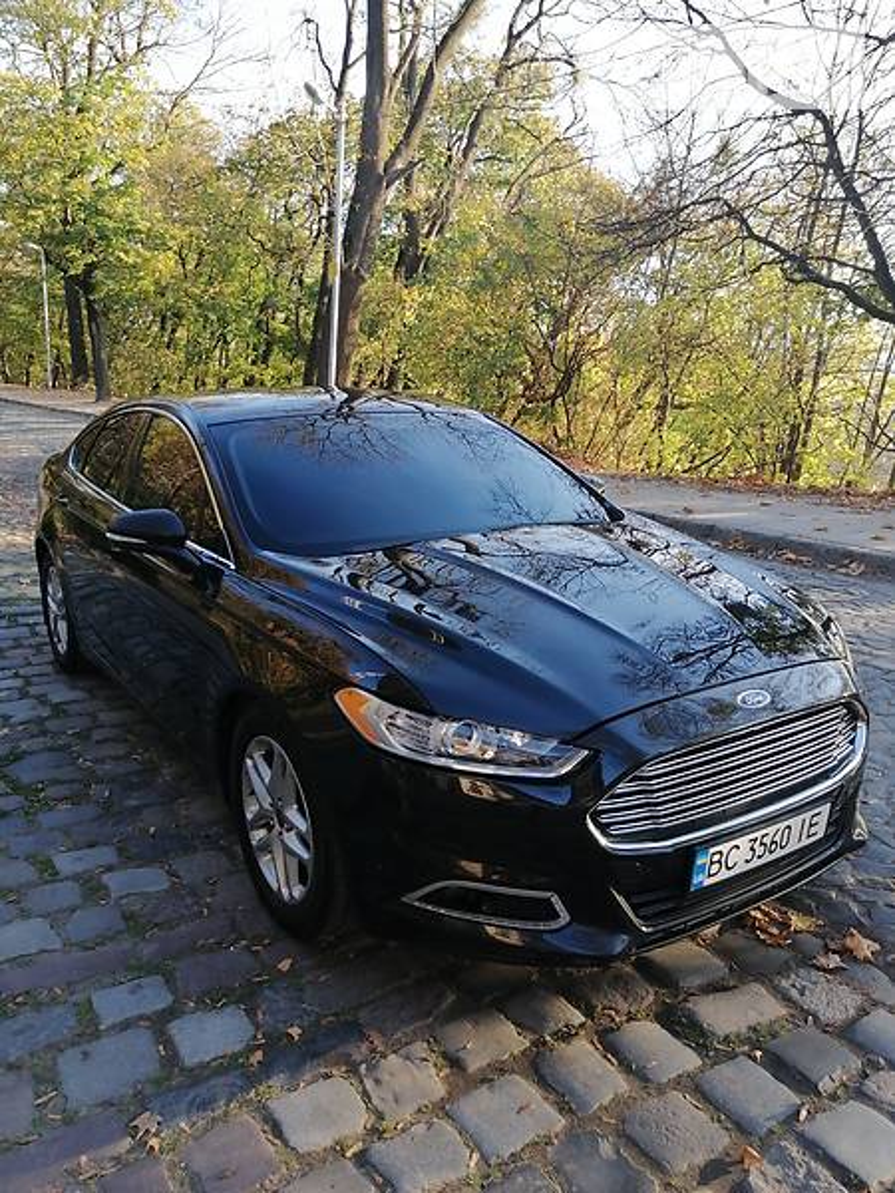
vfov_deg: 67.3
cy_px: 596
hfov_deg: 53.1
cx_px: 448
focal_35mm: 26
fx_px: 896
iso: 50
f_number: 1.8
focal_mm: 4
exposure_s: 1/156
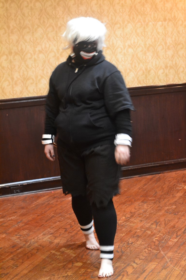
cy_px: 140
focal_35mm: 82
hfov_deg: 16.6
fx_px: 639
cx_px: 93
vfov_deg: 24.6
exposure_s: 1/8
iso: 3200
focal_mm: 55
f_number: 5.6
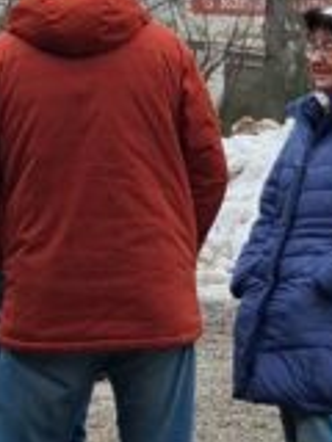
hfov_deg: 8.3
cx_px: 551
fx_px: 2212
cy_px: 315
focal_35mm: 173
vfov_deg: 11.4
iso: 25
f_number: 1.8
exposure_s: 1/134
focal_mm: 4
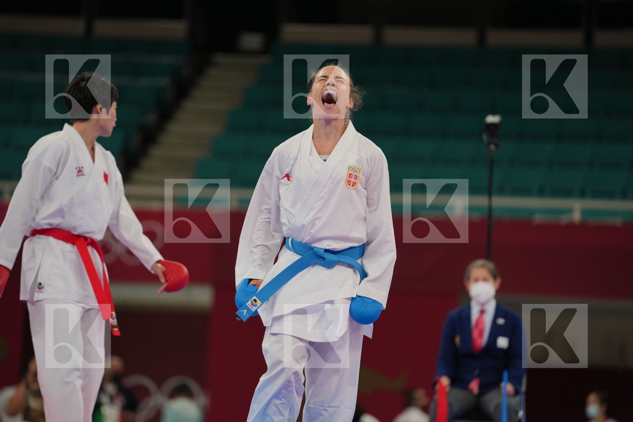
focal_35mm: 200
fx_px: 3516
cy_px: 211
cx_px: 316
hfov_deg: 10.3
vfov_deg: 6.9
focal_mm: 200
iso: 500
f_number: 2.8
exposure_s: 1/1000
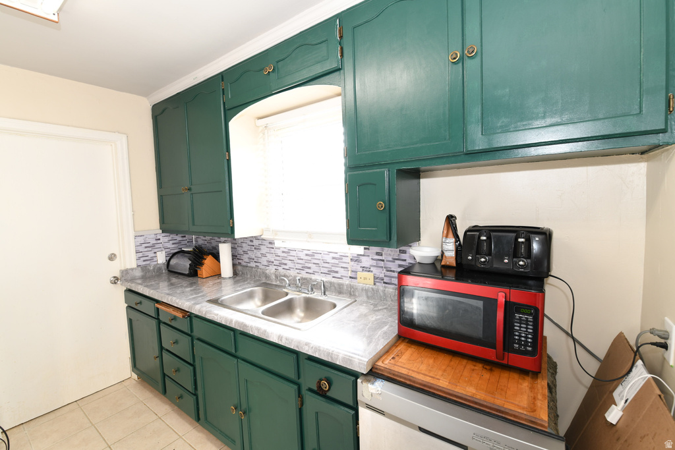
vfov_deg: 77.3
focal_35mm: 15
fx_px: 281
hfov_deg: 100.4
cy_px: 225
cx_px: 338
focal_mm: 15
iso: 200
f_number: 5.6
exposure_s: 1/8
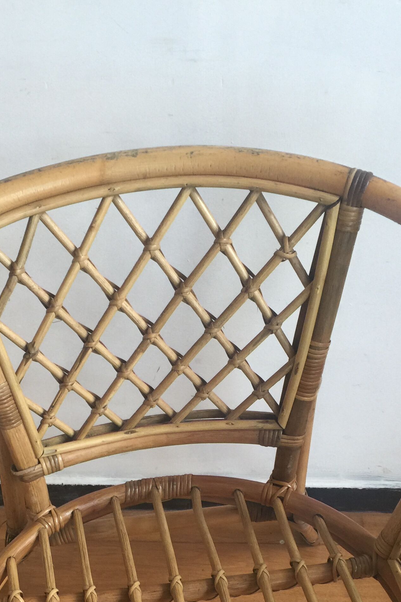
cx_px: 170
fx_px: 869
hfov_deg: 26.0
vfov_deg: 36.4
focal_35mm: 52
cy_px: 514
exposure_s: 1/33
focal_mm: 4.15
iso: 40
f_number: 2.2
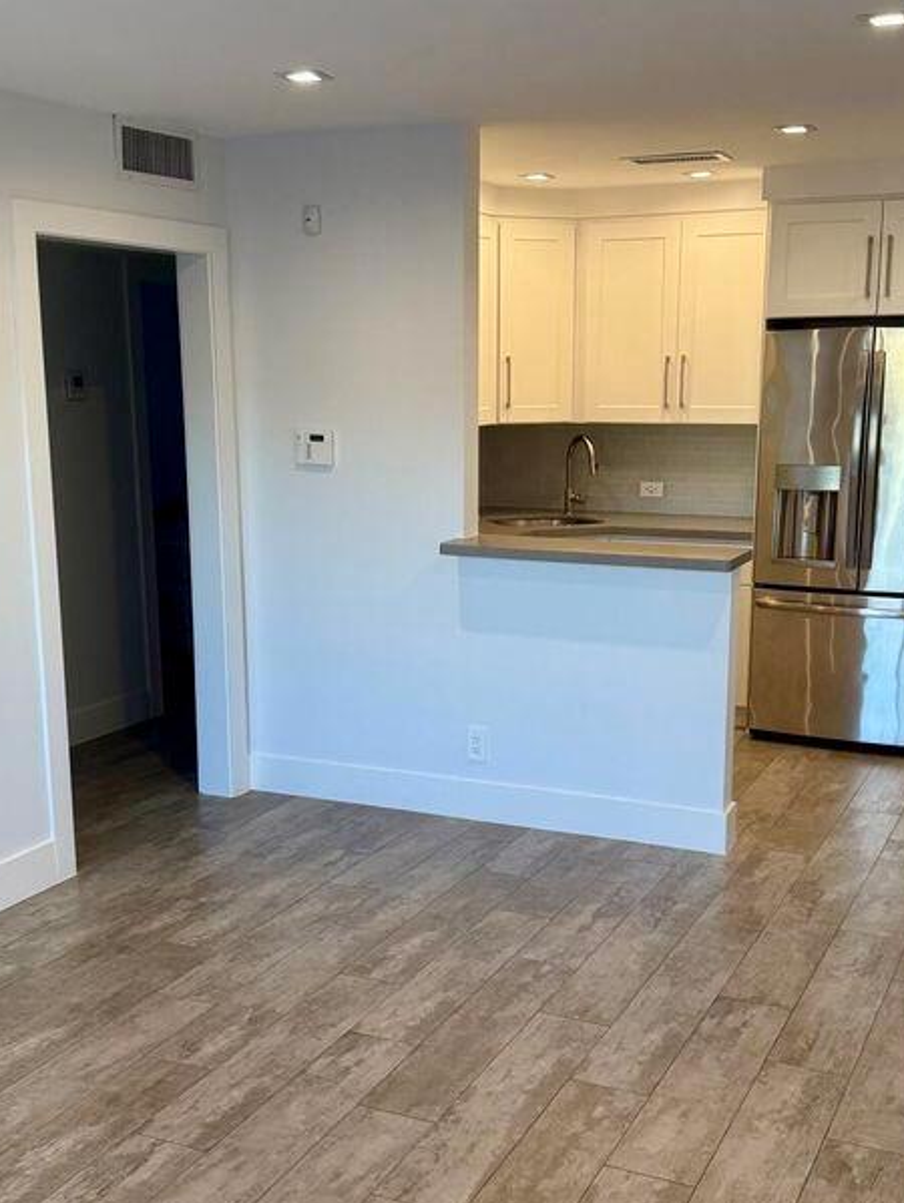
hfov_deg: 35.2
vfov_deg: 45.7
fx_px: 1426
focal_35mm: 41
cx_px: 482
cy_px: 671
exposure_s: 1/120
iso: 160
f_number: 1.78
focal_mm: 6.76
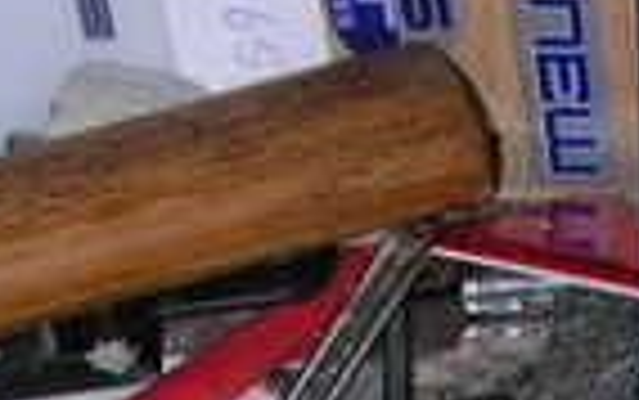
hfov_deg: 9.9
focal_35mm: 200
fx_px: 3486
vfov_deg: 6.1
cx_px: 1141
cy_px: 1164
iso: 100
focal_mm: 5.6
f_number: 4.5
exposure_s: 1/60
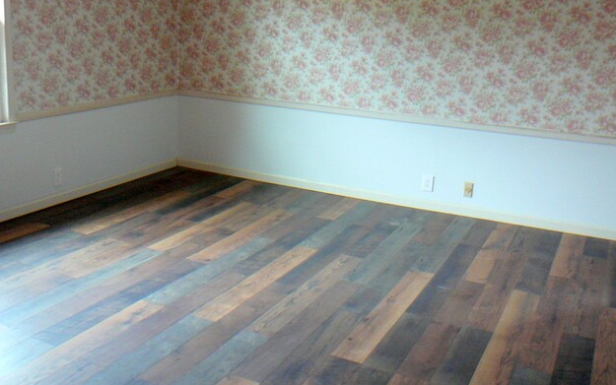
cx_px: 308
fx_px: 638
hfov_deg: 51.5
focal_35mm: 38
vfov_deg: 33.6
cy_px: 198
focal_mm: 5.2
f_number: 2.8
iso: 200
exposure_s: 1/8
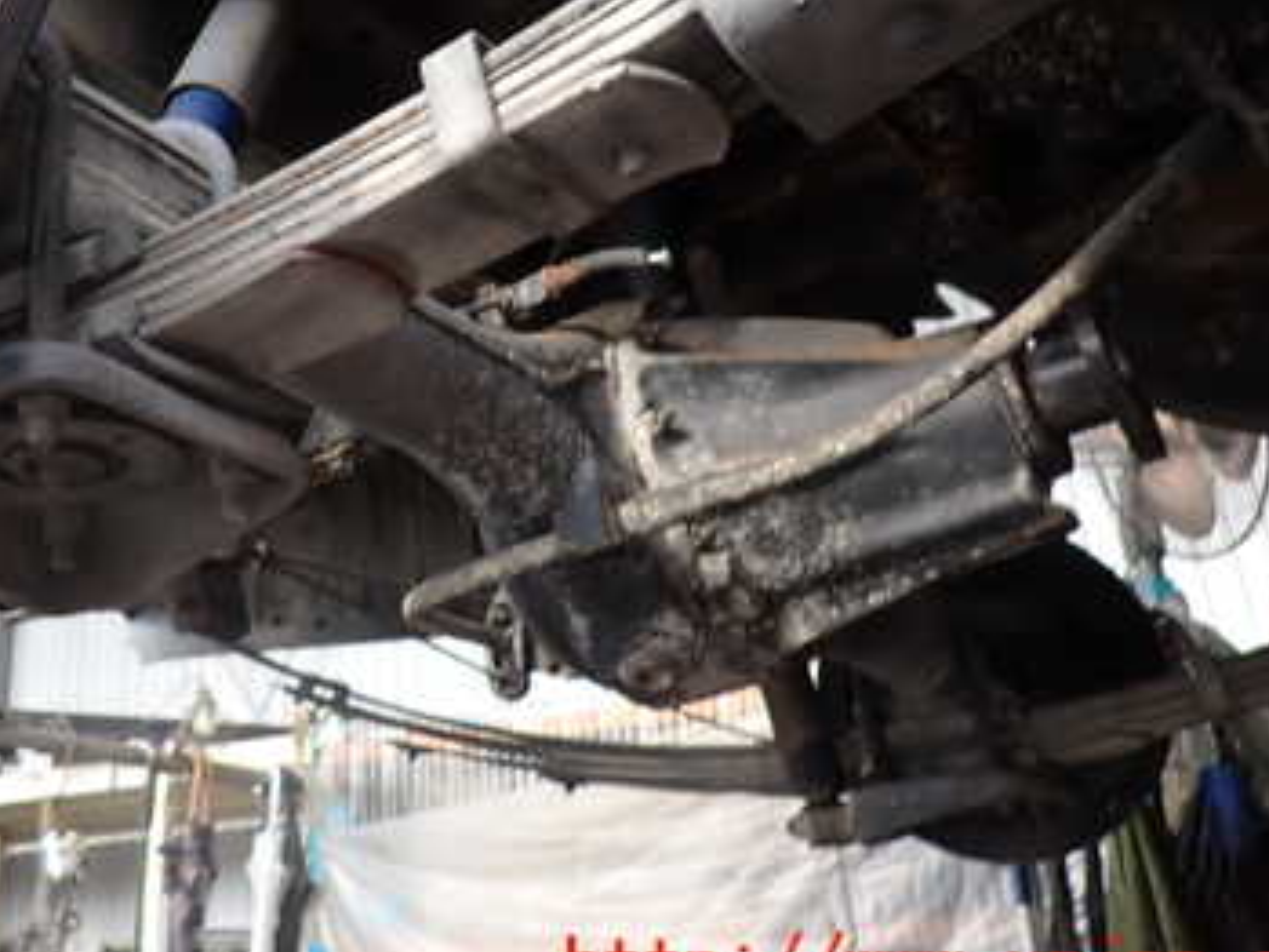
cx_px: 295
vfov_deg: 32.7
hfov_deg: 42.3
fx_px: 1577
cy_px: 200
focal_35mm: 43
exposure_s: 1/80
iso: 100
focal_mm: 4.5
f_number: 2
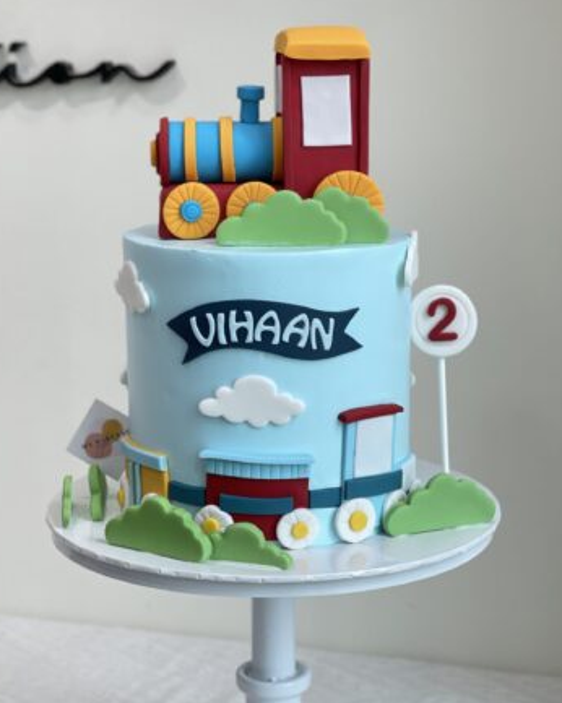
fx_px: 1602
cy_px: 291
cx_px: 275
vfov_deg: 24.7
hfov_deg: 19.9
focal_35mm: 77
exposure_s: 1/100
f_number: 2.2
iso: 80
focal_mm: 7.5
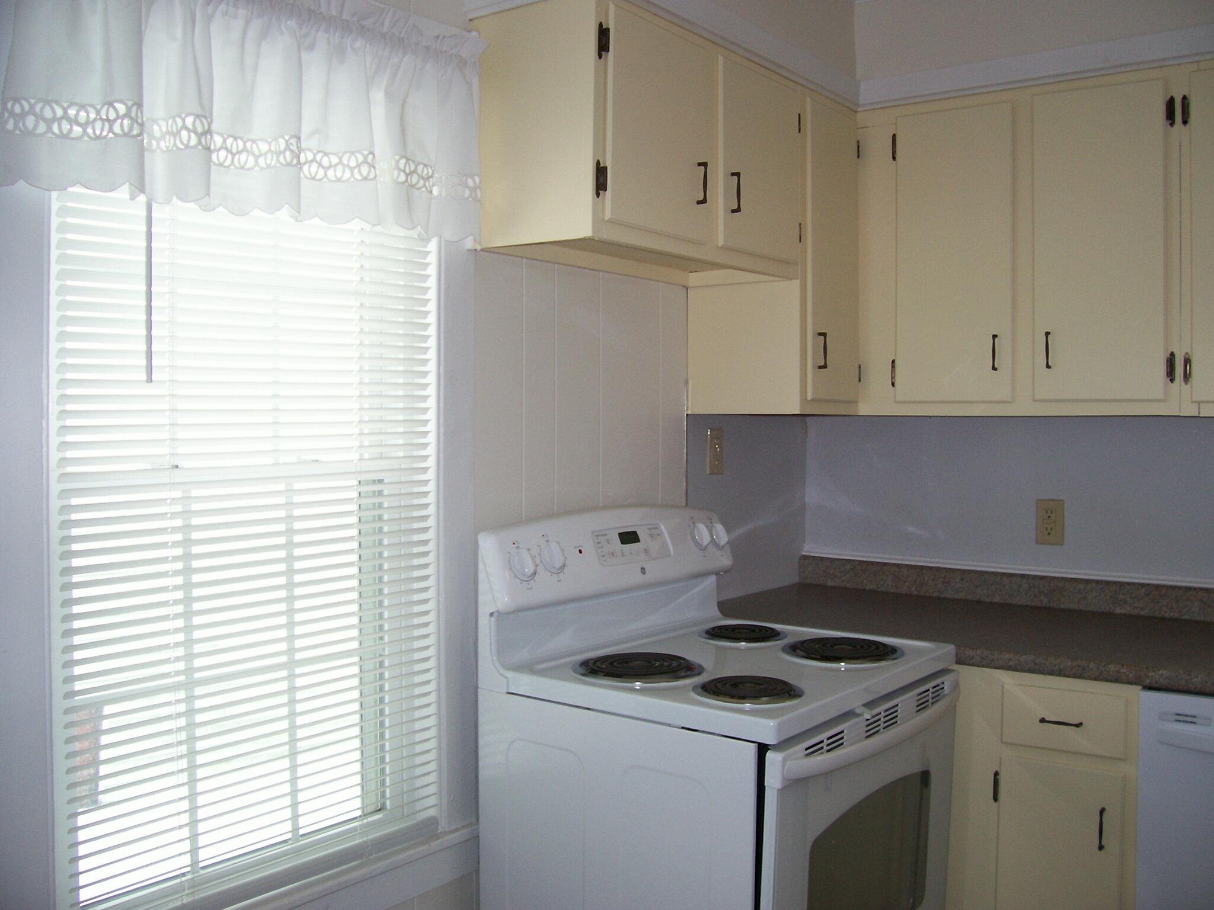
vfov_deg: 41.8
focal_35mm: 34
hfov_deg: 54.0
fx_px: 1192
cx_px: 607
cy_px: 455
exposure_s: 1/64
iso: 80
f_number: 2.7
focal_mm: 5.6
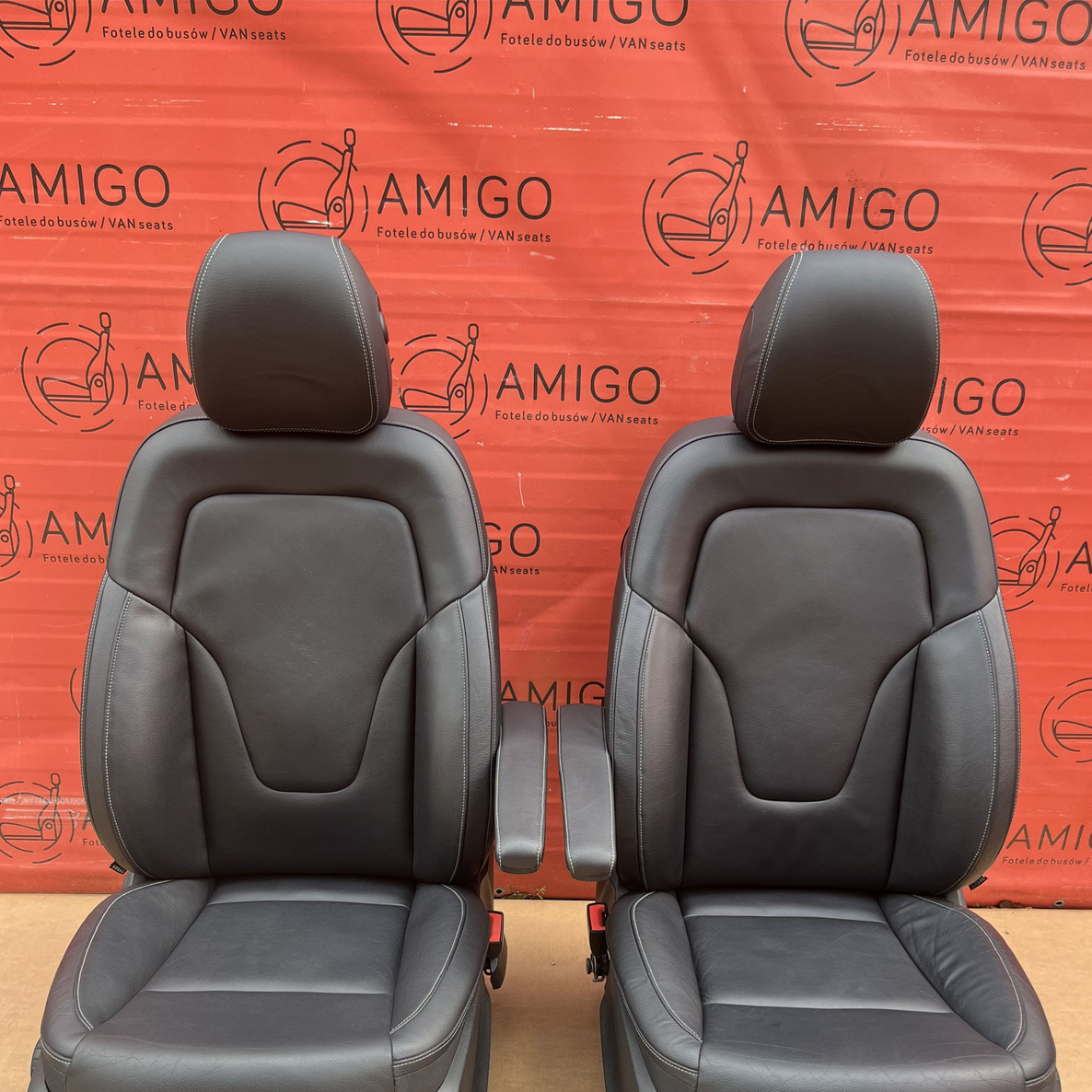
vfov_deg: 51.5
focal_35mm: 31
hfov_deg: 52.5
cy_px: 736
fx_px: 1106
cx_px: 548
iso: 100
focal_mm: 5.1
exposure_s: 1/121
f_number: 1.6
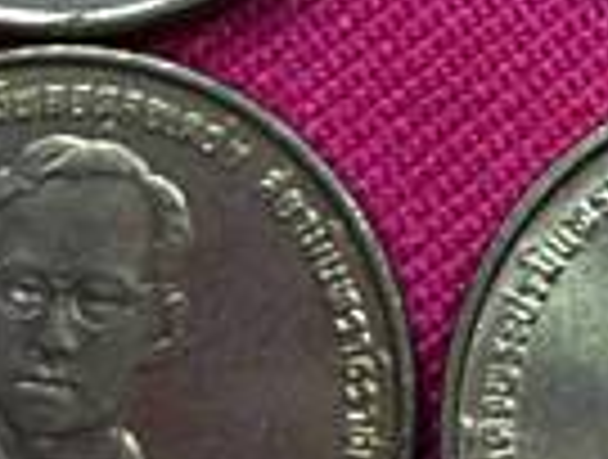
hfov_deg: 9.9
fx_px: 3434
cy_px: -310
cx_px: 766
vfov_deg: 7.5
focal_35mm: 195
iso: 400
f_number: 2.8
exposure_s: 1/8
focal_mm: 5.5
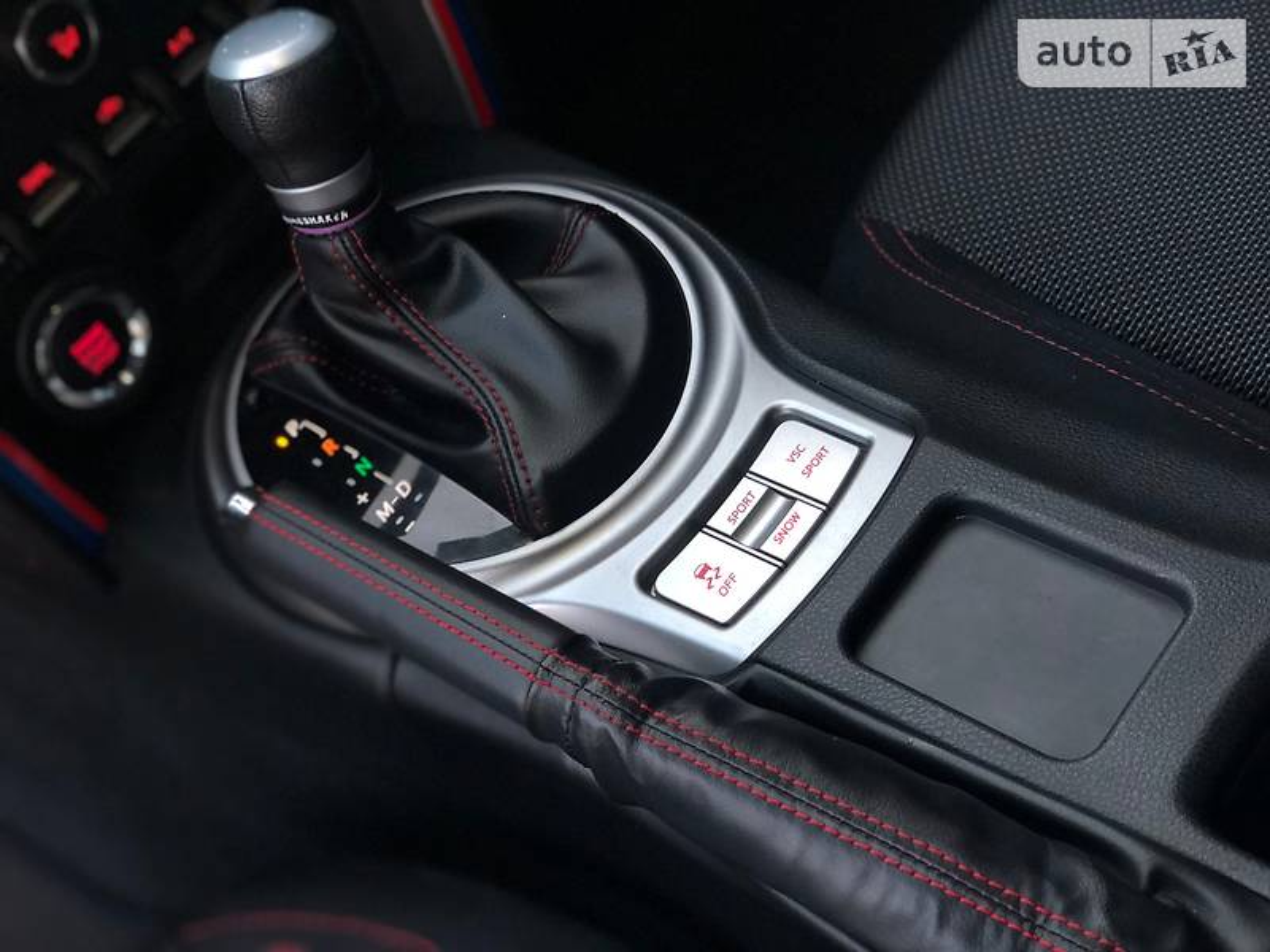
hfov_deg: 36.8
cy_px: 476
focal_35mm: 52
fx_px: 1908
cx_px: 635
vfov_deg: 28.0
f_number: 2.4
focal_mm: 6
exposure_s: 1/33
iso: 125
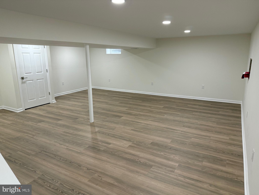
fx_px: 180
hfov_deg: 71.6
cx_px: 130
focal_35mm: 24
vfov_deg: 56.8
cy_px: 98
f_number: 1.78
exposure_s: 1/120
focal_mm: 6.76
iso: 200
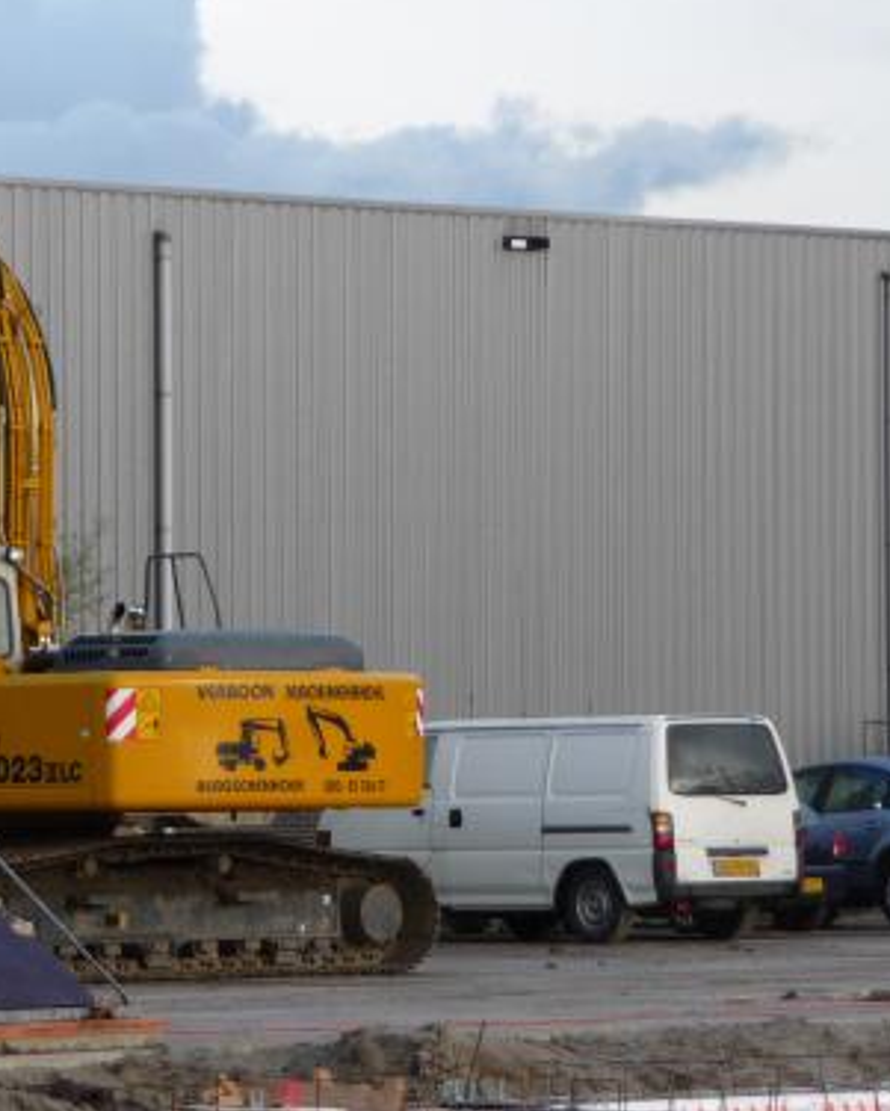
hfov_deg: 6.3
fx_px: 8096
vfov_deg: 7.9
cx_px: 302
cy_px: 502
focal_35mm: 246
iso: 100
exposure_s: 1/200
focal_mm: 27.1
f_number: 4.8
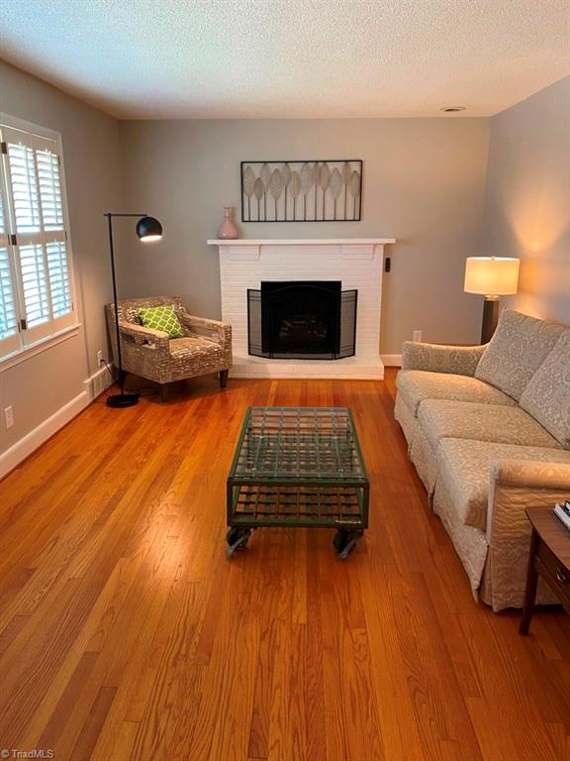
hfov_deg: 53.1
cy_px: 380
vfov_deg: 67.3
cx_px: 285
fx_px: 571
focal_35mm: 26
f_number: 1.8
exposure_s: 1/60
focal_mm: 4.25
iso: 250
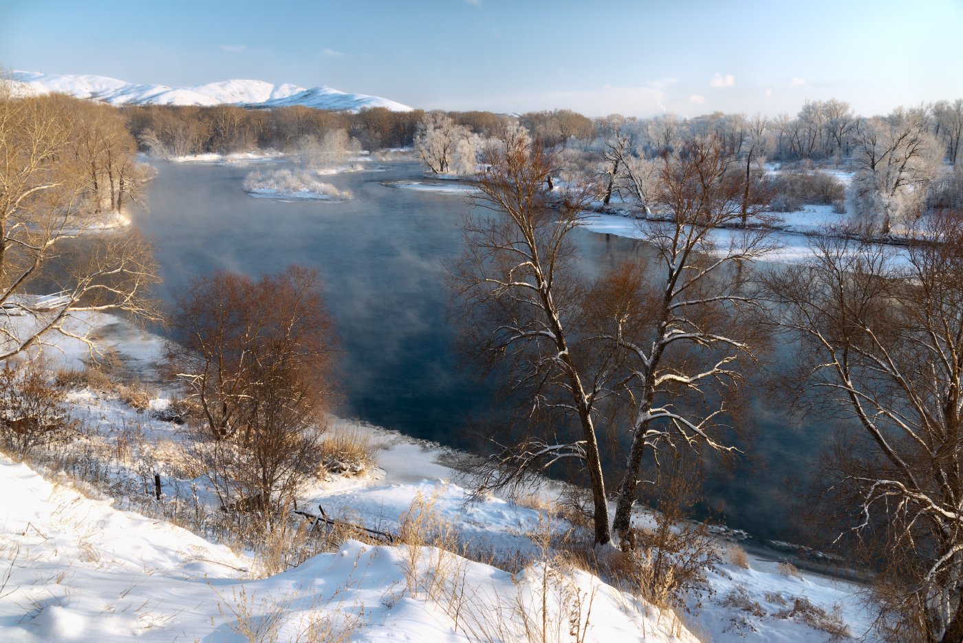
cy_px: 322
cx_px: 482
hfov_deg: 65.4
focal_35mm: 28
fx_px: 749
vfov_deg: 46.5
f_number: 7.1
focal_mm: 28
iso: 100
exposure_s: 1/125
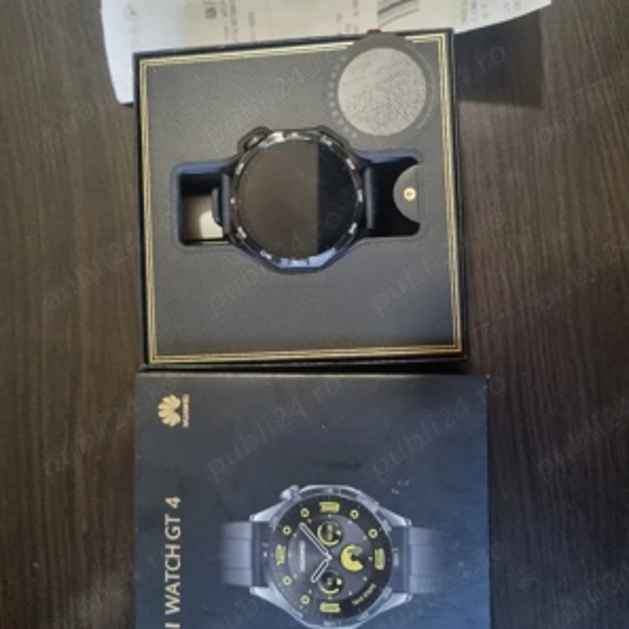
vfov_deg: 52.5
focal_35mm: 31
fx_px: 637
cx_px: 316
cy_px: 286
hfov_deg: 52.5
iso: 800
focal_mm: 5.4
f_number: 1.8
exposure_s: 1/50
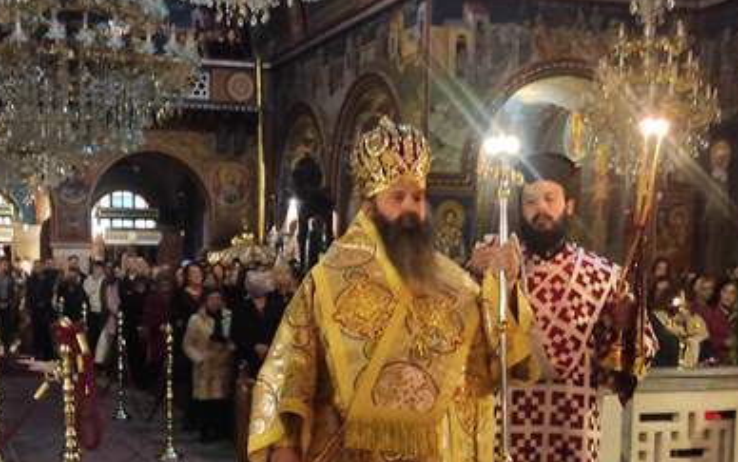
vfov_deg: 21.9
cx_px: 327
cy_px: 414
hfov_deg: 35.0
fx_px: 1167
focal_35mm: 58
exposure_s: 1/17
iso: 3363
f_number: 1.89
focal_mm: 5.43
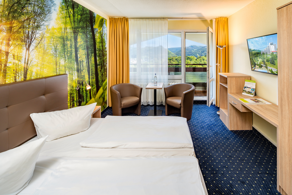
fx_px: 138
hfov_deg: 93.3
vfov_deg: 70.5
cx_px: 146
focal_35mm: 17
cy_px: 98
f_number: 8
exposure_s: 1/100
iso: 100
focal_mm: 17
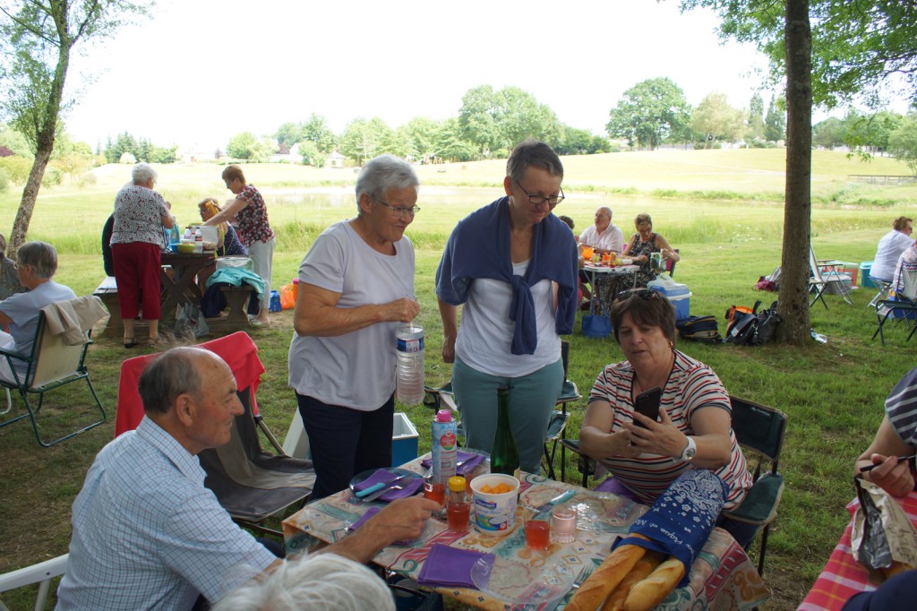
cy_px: 306
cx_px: 458
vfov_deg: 43.6
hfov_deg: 61.9
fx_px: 764
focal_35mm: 30
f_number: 4
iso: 160
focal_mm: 20
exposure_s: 1/160
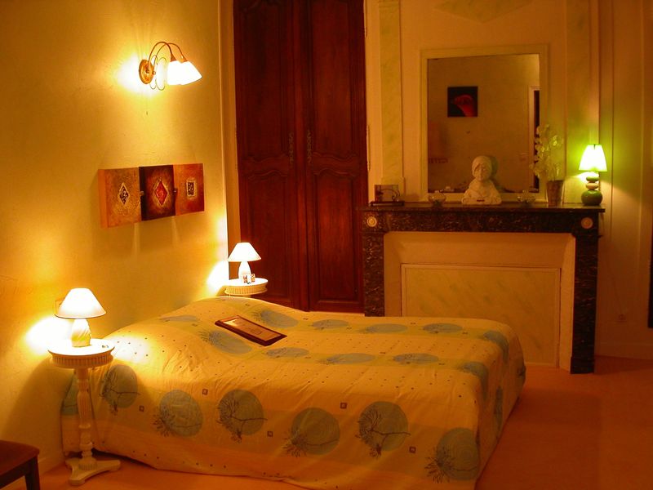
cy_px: 245
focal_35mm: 38
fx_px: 717
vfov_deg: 37.7
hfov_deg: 49.0
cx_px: 326
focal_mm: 7.8
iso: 200
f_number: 2.8
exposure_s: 1/30
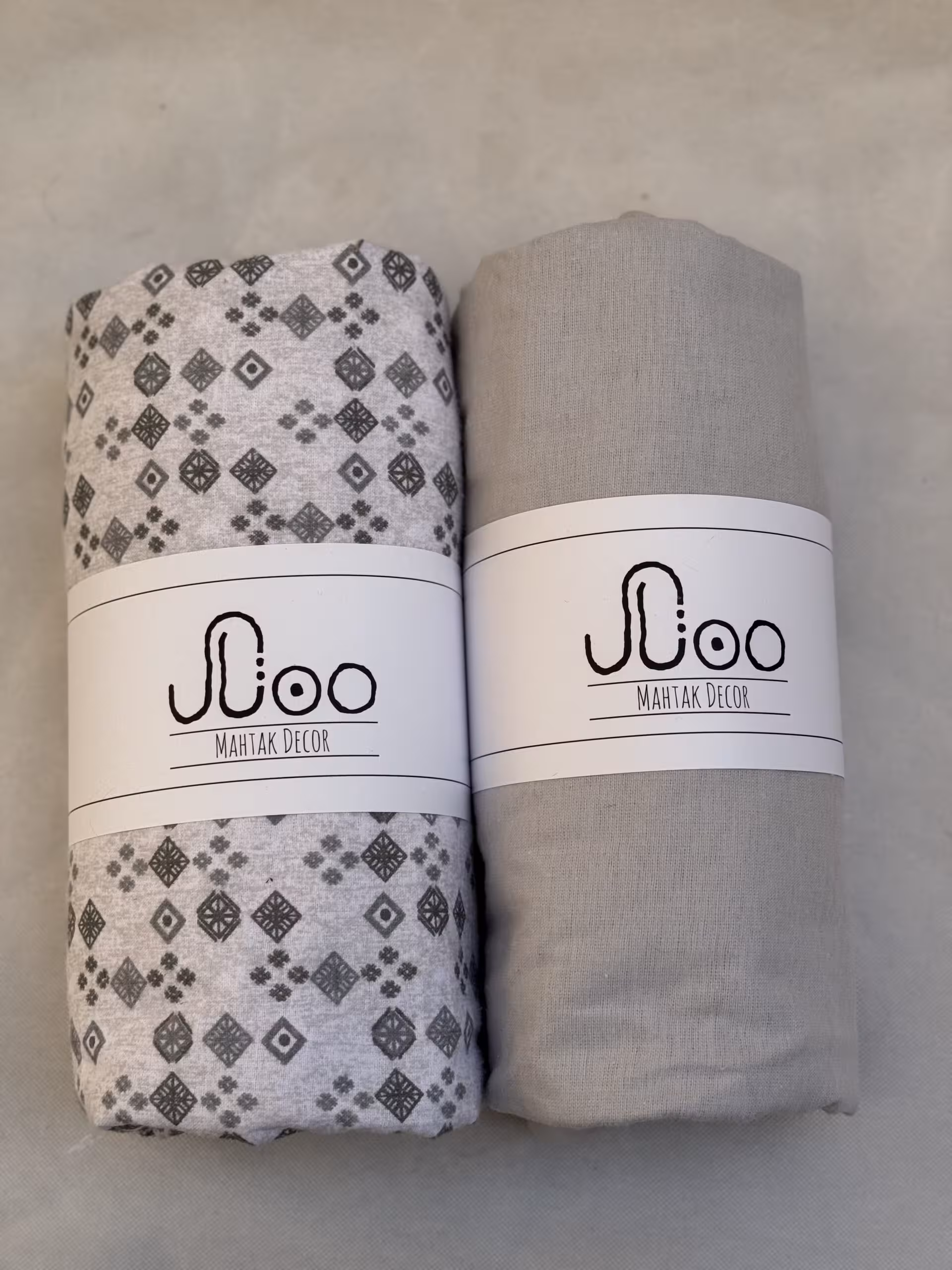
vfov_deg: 39.7
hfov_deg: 30.3
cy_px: 635
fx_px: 1760
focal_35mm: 48
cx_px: 476
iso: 64
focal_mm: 6.76
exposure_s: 1/966
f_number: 1.78
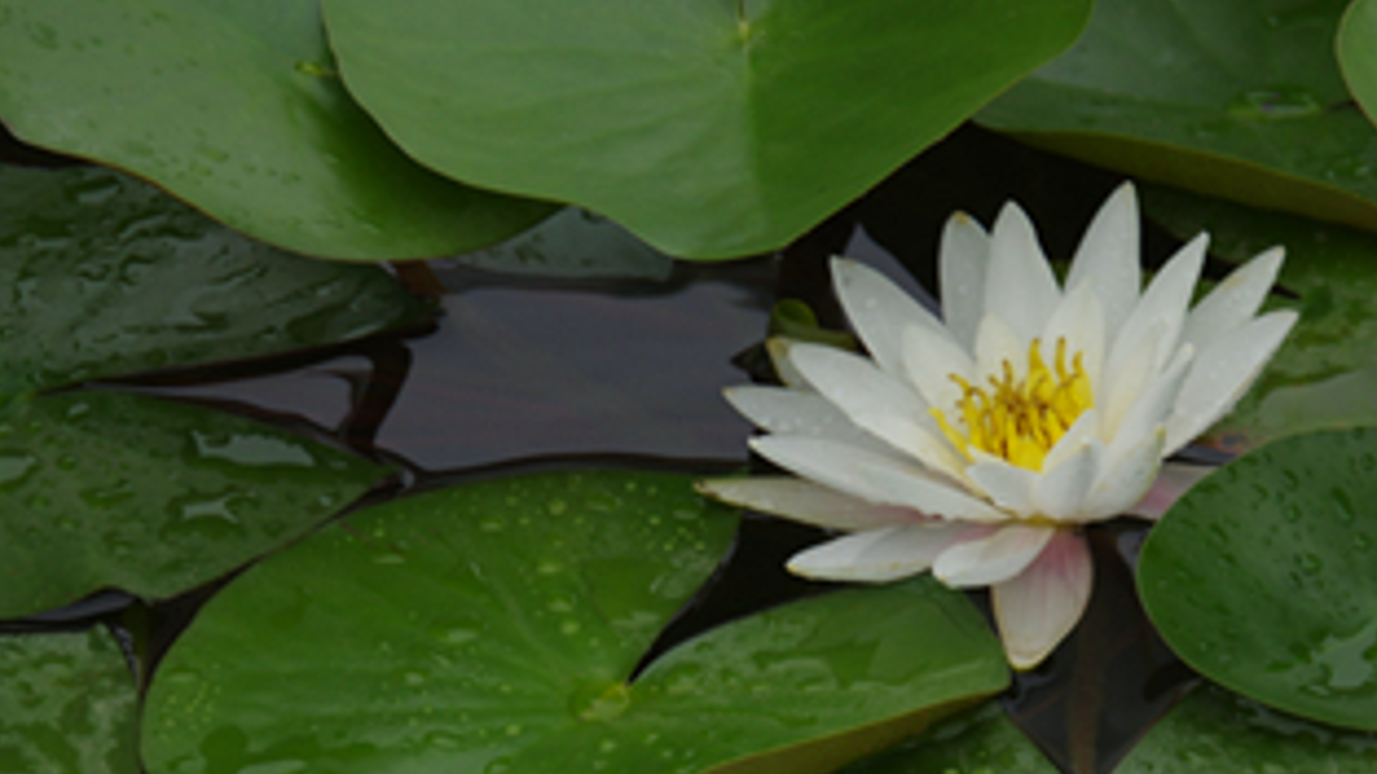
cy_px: 704
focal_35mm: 448
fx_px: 16356
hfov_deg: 4.8
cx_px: 1267
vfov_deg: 2.7
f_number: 5.6
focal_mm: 135
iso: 100
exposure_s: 1/250
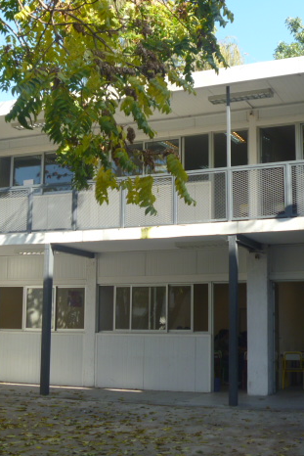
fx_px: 633
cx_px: 193
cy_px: 233
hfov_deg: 26.9
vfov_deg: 39.6
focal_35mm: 50
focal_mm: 6.3
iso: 80
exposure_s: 1/160
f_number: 3.5
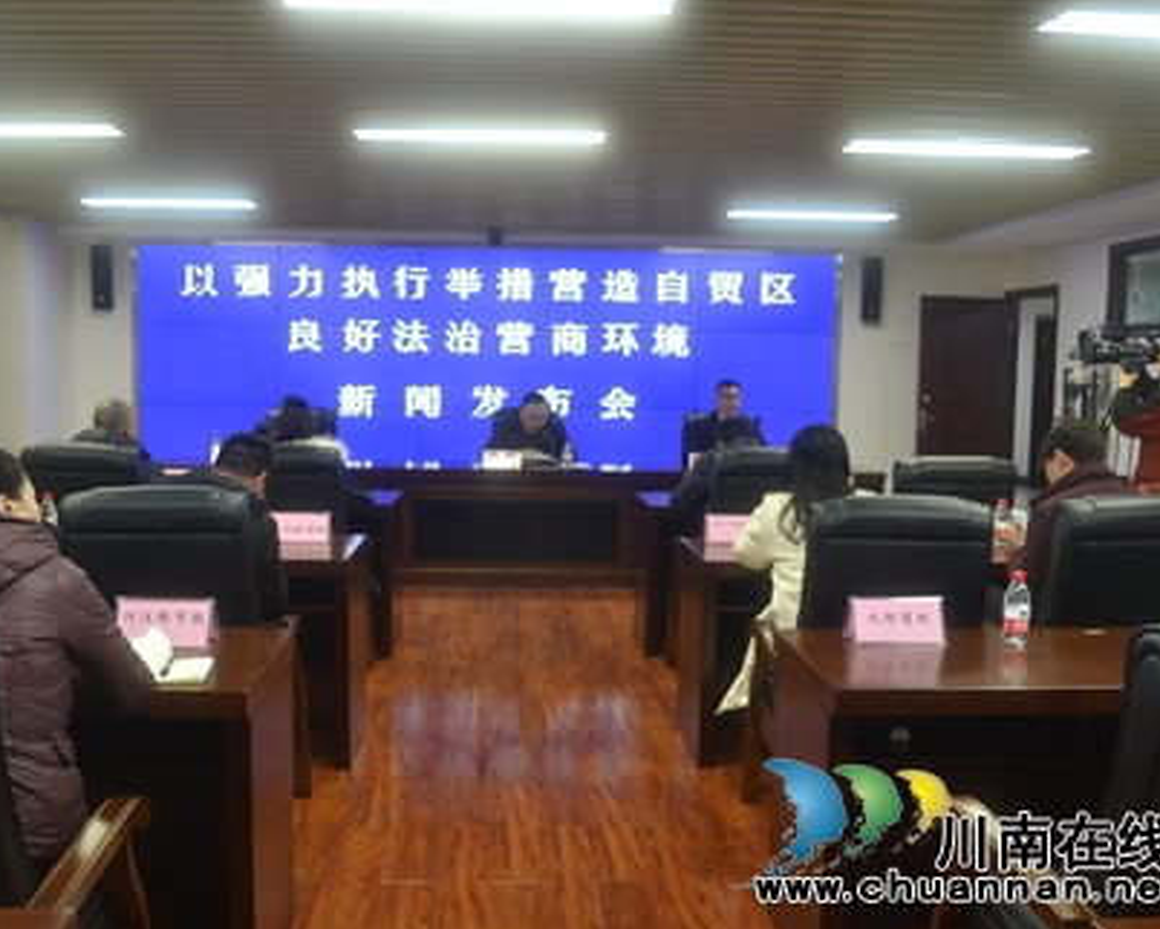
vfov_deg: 42.3
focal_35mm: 35
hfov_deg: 51.5
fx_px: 1202
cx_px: 548
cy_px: 472
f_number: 4
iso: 800
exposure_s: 1/60
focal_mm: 20
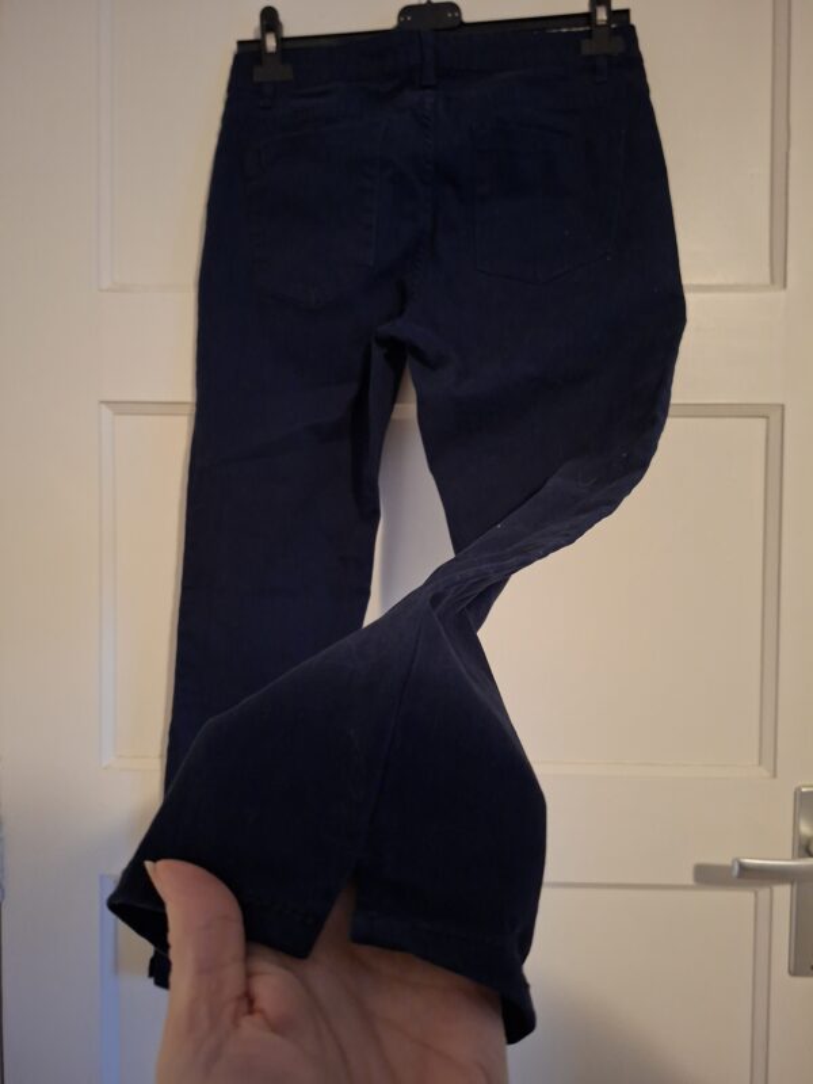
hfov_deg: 58.9
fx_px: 720
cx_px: 406
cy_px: 542
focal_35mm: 23
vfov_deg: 73.9
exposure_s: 1/20
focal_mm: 5.54
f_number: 1.8
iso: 1000
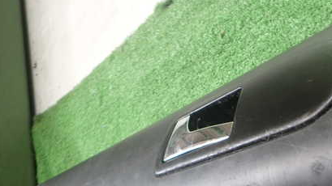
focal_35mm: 40
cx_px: 240
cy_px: 129
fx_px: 352
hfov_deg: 48.9
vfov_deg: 29.4
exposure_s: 1/50
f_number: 2
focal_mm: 4.5
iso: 200
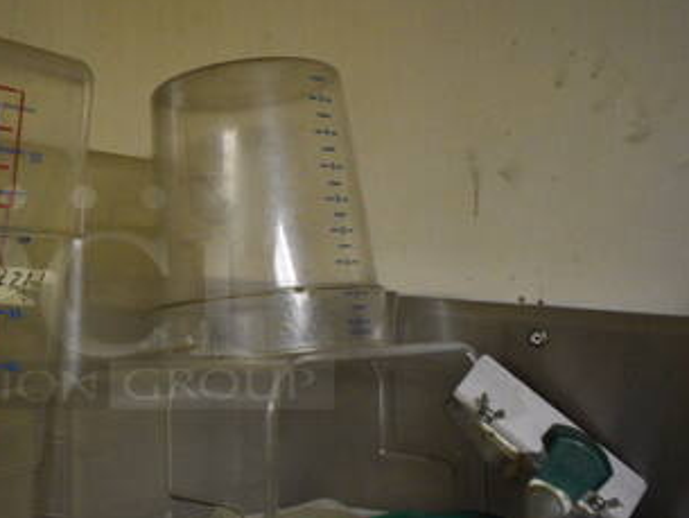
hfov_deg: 34.9
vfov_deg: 28.0
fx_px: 1035
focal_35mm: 52
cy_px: 290
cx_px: 84
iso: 3200
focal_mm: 18
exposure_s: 1/20
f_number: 3.5
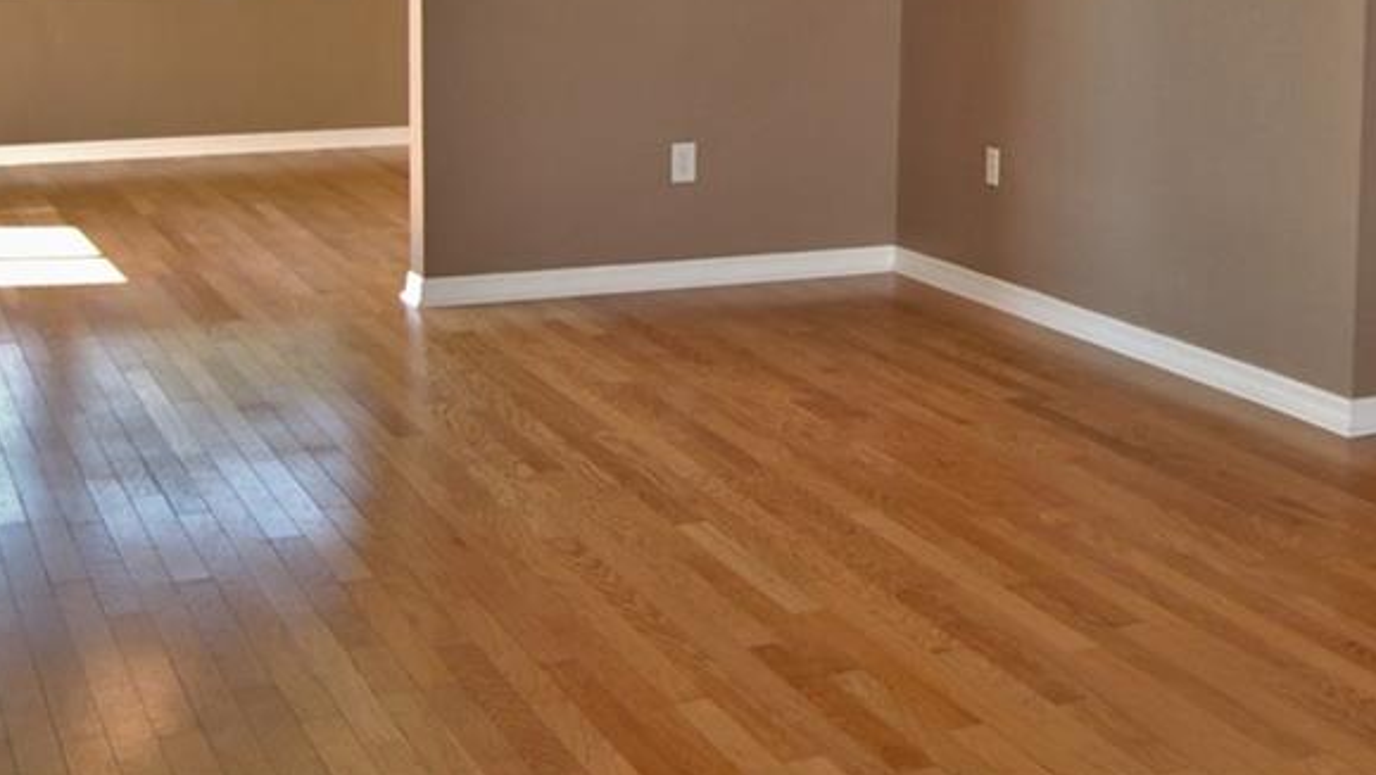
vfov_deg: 22.9
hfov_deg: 40.1
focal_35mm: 50
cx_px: 1036
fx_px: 1825
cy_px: -23
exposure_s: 1/60
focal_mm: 18
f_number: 3.5
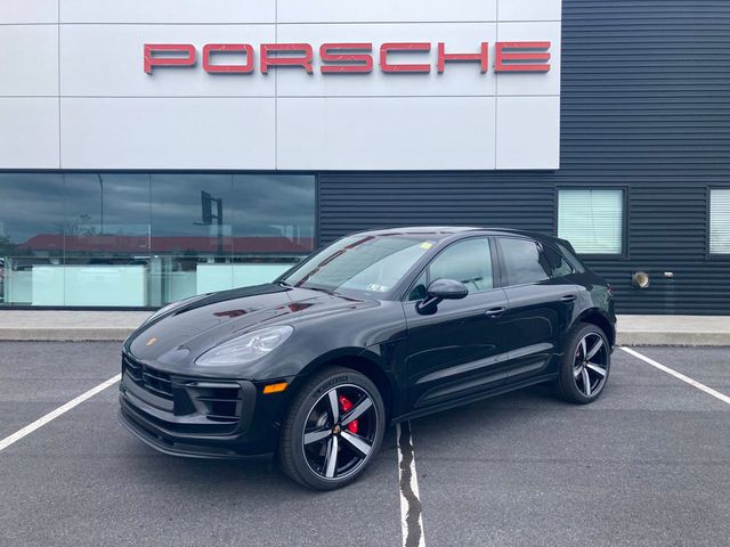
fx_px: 590
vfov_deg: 49.7
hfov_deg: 63.4
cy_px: 274
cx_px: 365
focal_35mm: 28
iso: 20
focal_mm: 3.99
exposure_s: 1/727
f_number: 1.8
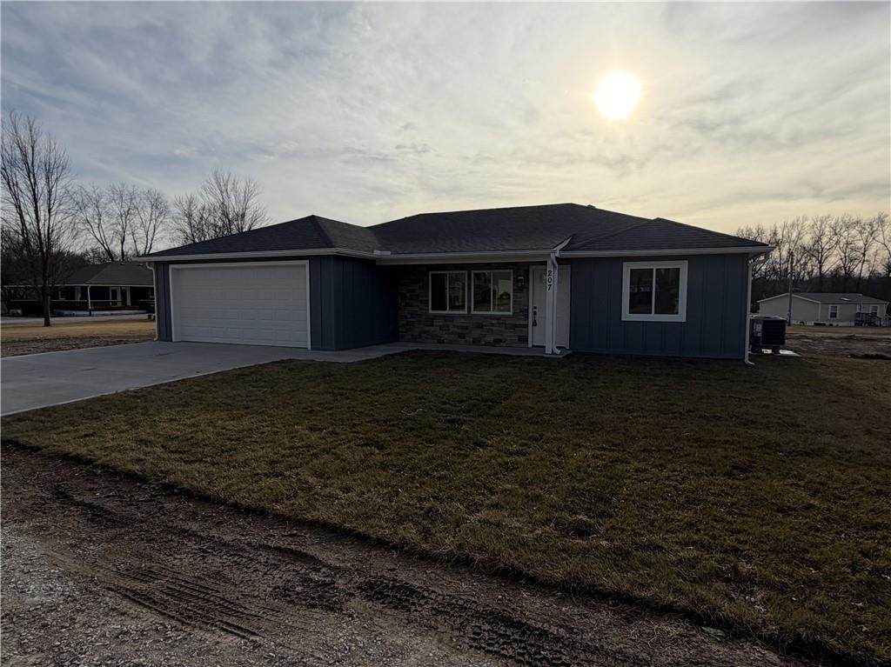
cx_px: 446
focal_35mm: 14
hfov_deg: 102.1
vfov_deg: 85.6
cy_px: 334
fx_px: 360
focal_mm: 2.22
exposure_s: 1/1848
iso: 20
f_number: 2.2
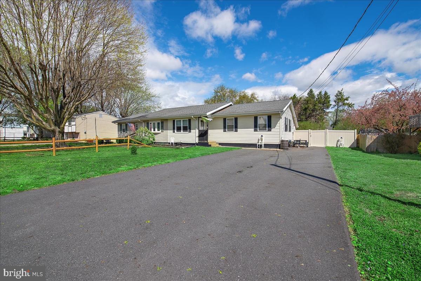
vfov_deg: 77.4
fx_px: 175
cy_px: 140
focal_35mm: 15
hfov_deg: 100.4
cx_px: 210
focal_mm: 15
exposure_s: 1/160
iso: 100
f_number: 11
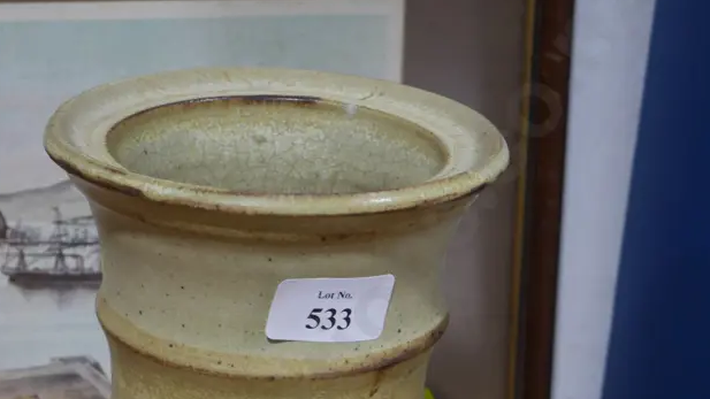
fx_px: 1770
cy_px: 450
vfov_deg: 12.6
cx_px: 278
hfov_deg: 22.6
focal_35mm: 94
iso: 640
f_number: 5.3
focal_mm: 26
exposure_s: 1/60
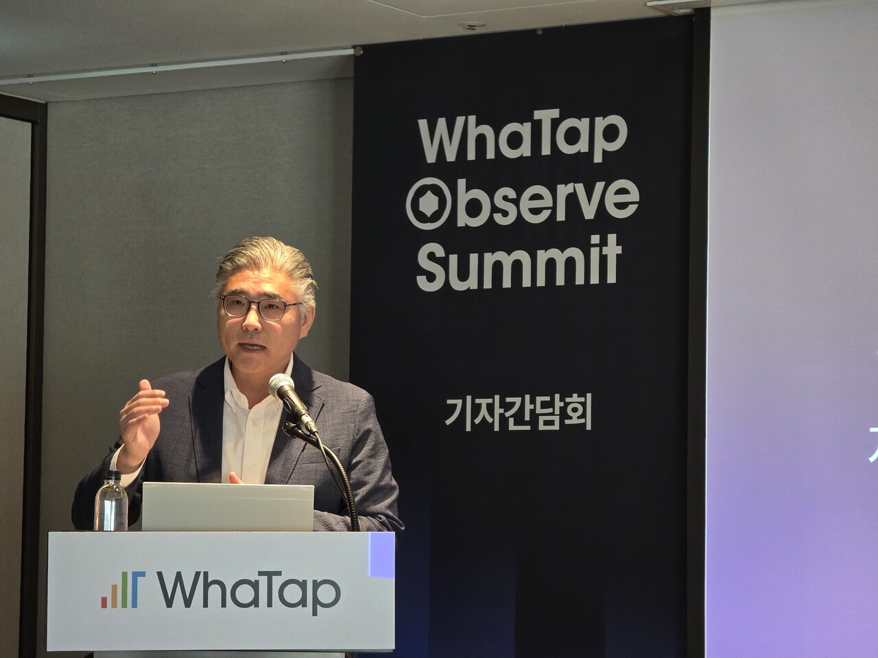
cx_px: 439
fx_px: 2917
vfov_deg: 12.9
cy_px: 329
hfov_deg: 17.1
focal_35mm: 115
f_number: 3.4
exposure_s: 1/120
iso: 400
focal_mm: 18.6
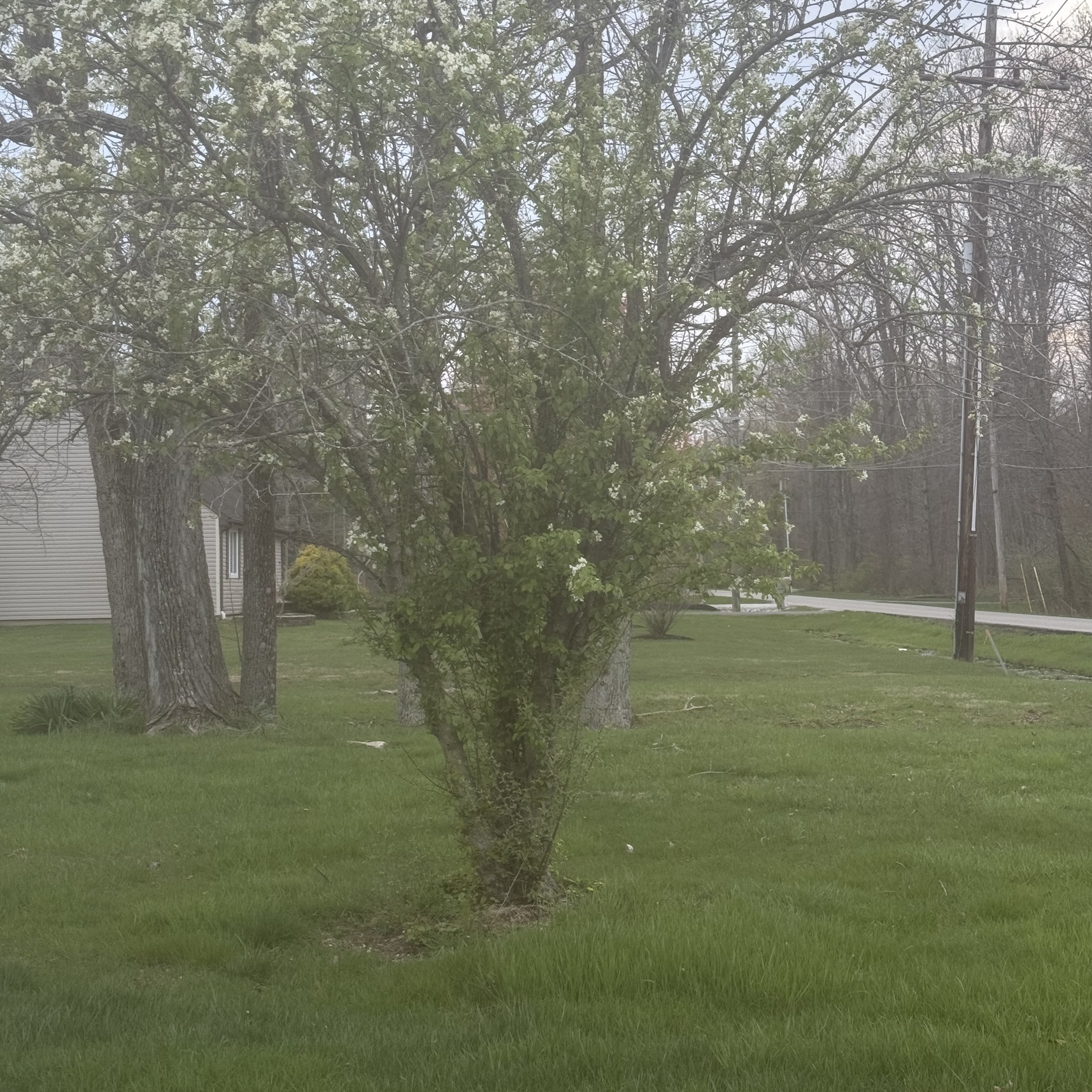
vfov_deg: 30.0
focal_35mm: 57
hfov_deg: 30.0
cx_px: 550
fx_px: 2034
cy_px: 458
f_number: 1.78
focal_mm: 6.76
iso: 64
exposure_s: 1/248
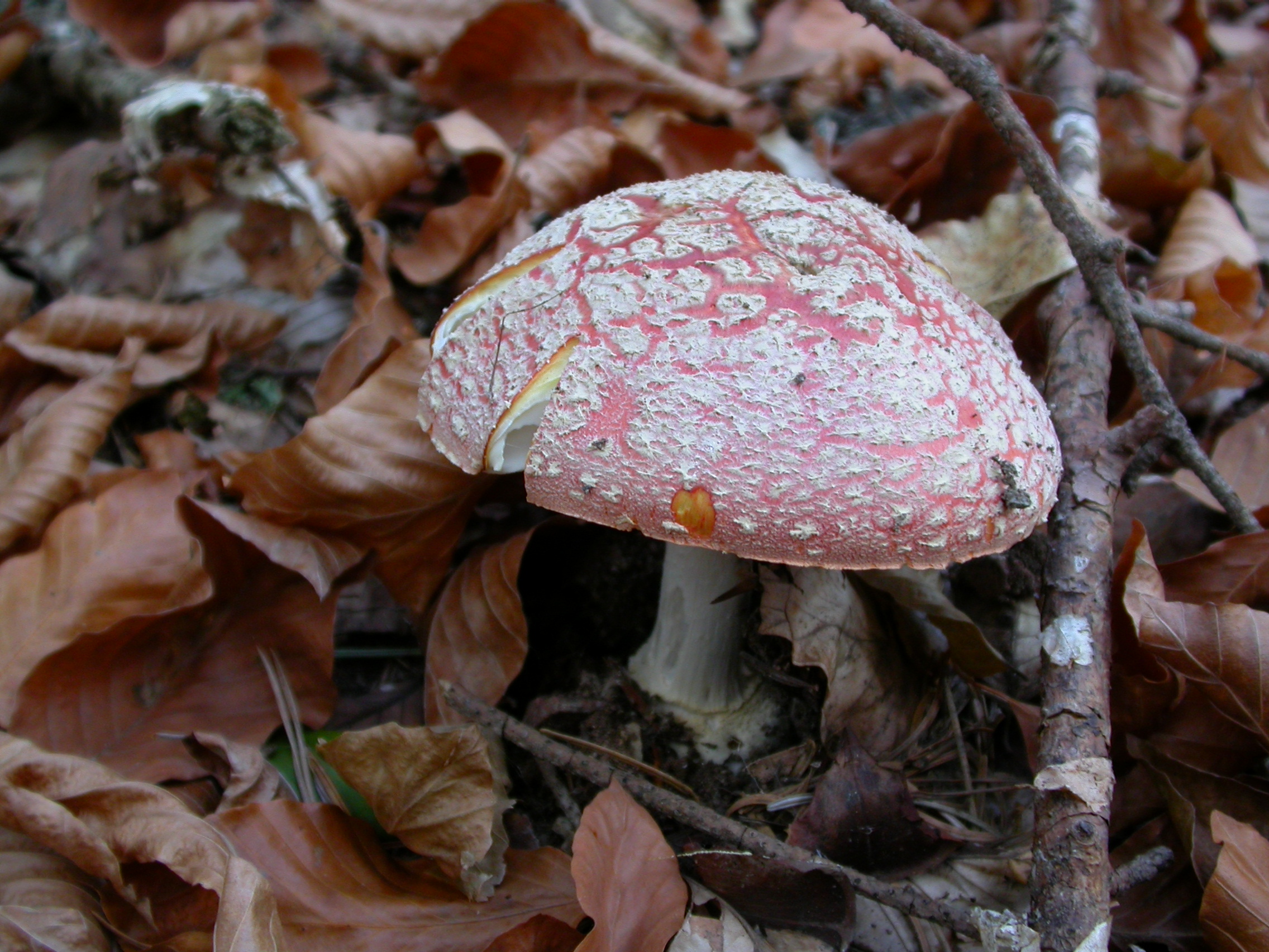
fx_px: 1430
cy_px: 476
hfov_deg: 47.9
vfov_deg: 36.8
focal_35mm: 39
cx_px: 634
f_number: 2.6
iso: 100
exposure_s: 1/35.6
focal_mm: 8.2
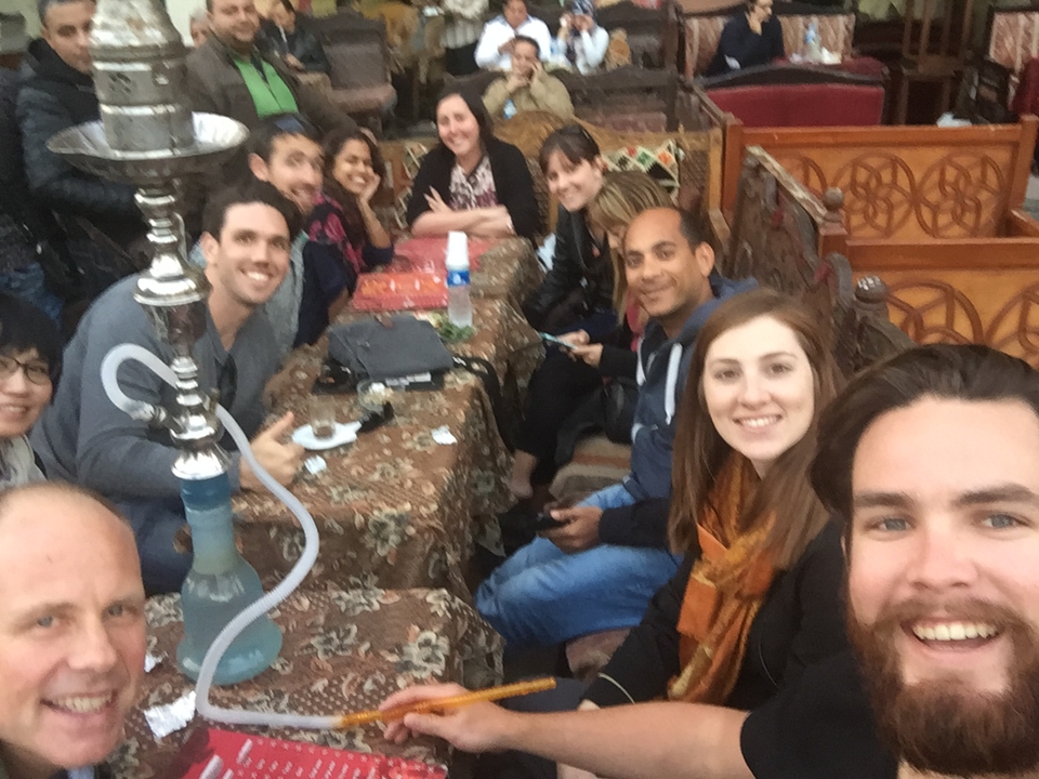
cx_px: 520
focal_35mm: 31
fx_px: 930
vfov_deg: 45.4
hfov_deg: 58.4
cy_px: 390
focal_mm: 2.65
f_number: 2.2
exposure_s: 1/33
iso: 125
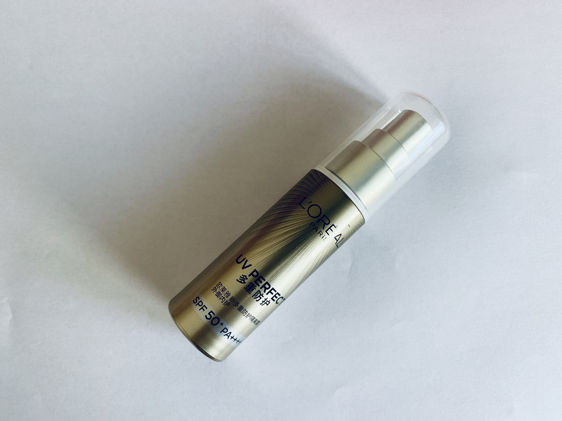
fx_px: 422
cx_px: 281
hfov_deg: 67.3
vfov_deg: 53.1
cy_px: 210
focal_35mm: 26
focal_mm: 4.25
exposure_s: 1/121
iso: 100
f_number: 1.8
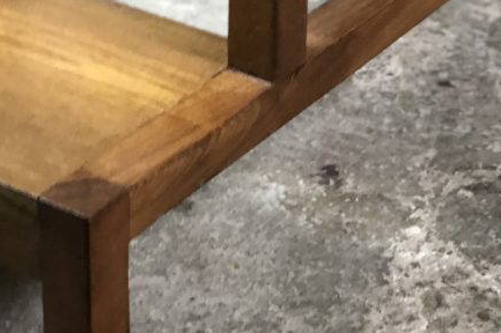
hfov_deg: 16.0
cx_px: 220
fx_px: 1780
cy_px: -57
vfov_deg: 10.5
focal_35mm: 128
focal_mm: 6
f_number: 2.4
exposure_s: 1/25
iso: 160
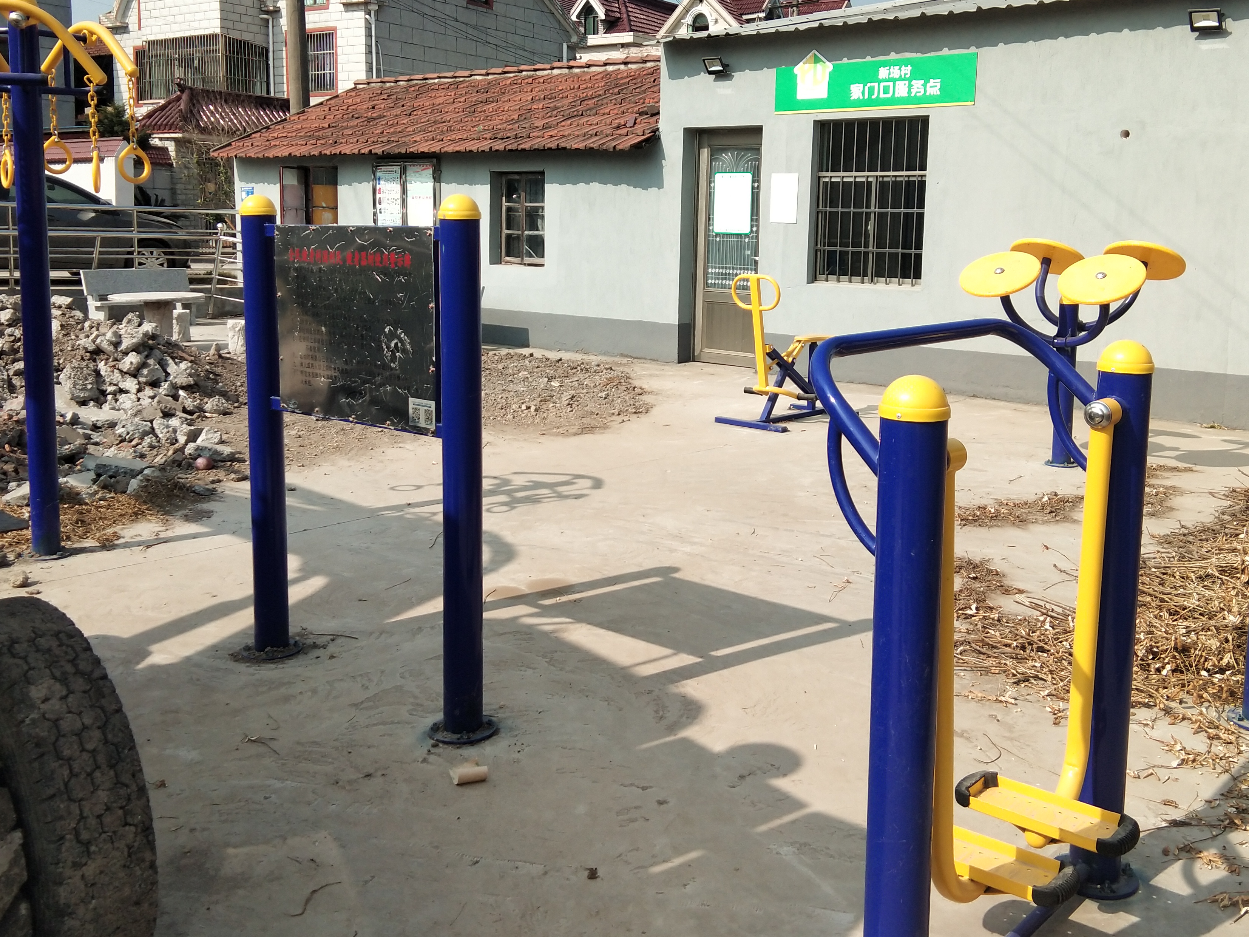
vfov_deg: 36.7
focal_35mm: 39
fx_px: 1407
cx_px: 692
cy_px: 382
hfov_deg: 47.8
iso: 50
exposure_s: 1/1026
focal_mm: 3.69
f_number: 2.2
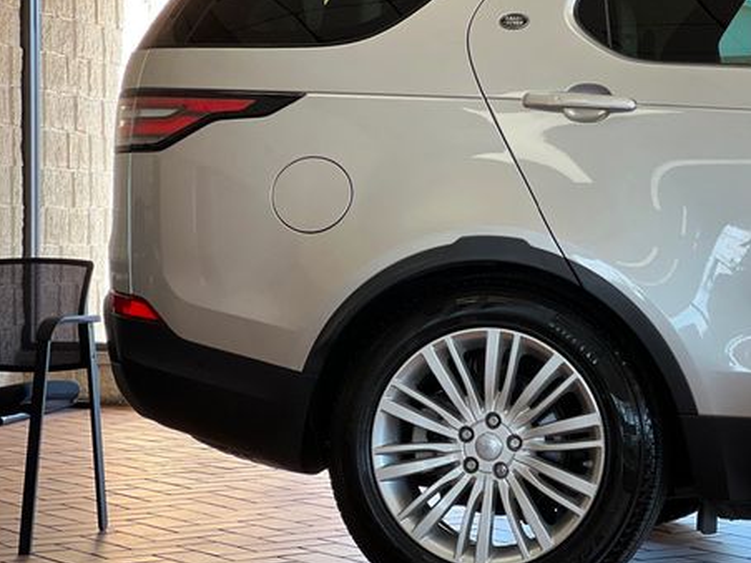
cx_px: 530
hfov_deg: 18.0
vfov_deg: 13.6
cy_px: 233
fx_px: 2365
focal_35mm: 109
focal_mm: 9
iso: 125
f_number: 2.8
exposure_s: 1/120
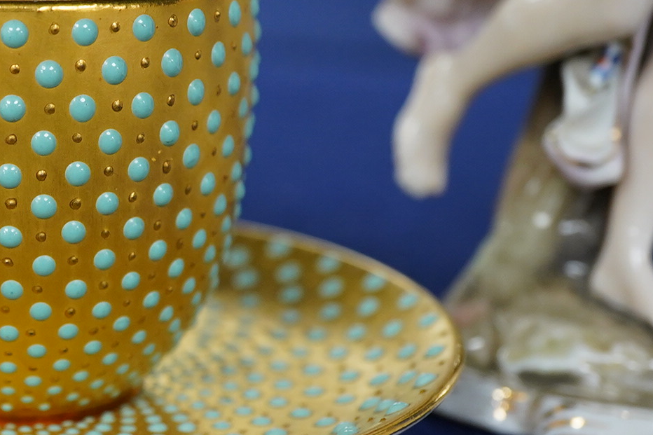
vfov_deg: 14.4
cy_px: 214
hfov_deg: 20.8
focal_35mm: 95
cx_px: 4
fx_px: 1723
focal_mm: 30
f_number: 8
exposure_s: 1/125
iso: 1250
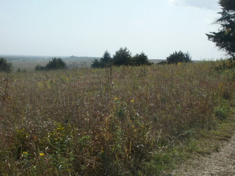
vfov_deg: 28.0
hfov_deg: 36.8
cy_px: 88
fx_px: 353
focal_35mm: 52
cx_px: 118
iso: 100
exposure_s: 1/400
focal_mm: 9.1
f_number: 7
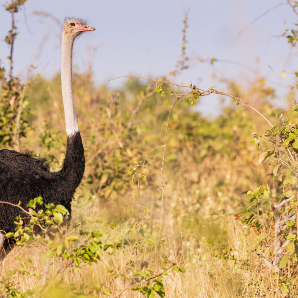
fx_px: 7470
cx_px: 86
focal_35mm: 767
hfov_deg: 2.3
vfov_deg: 2.3
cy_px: 149
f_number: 8
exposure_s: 1/4000
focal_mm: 600
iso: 5000
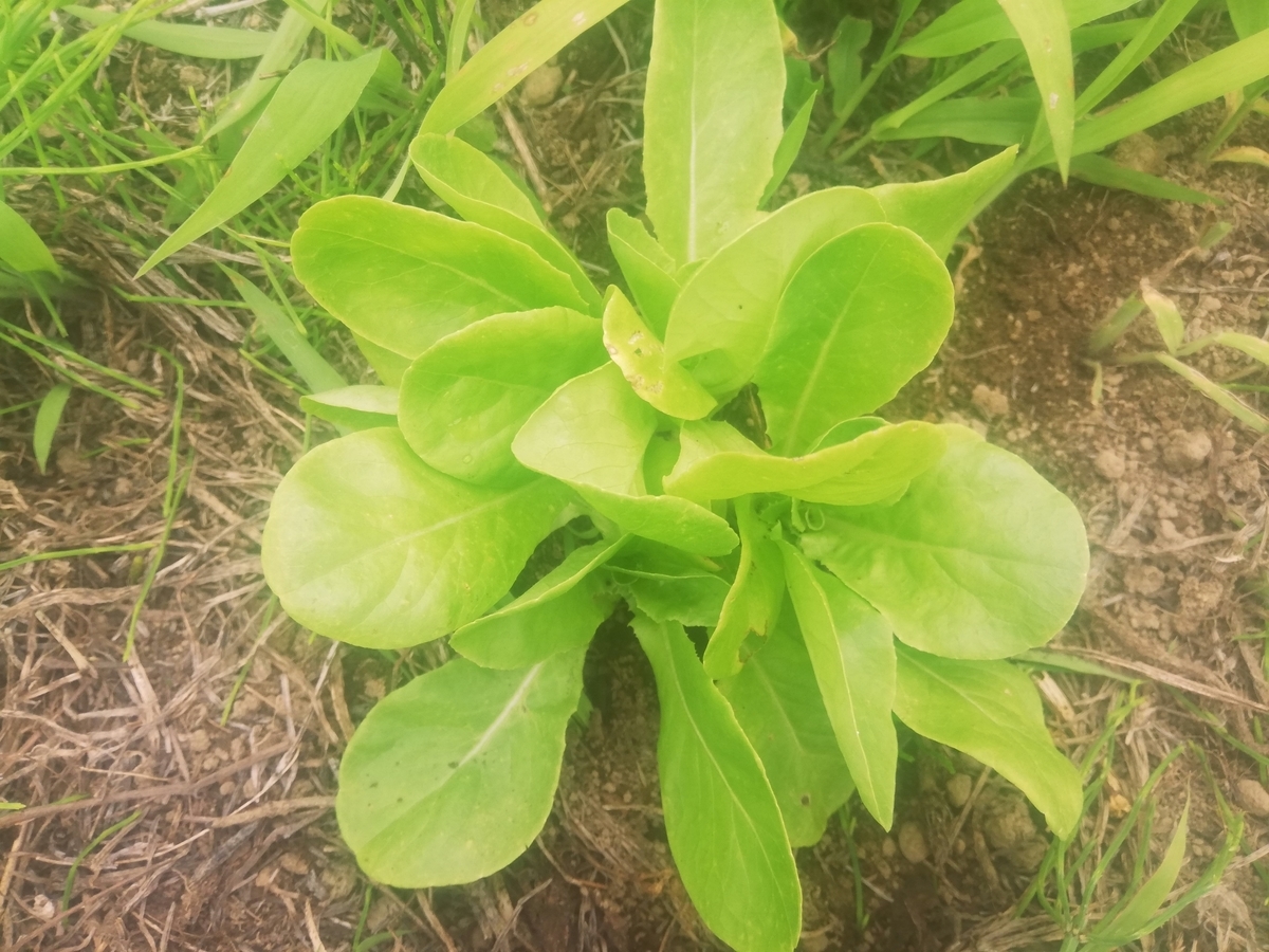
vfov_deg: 53.1
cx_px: 634
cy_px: 476
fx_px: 953
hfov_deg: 67.3
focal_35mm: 26
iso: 50
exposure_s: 1/100
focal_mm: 3.81
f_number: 2.2
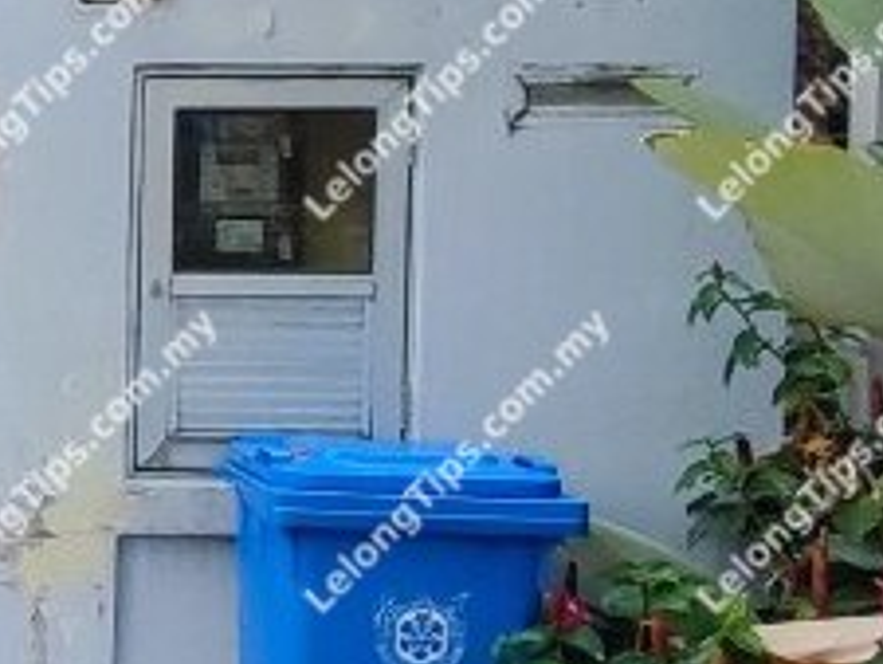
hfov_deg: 21.7
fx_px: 2118
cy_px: 20
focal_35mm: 83
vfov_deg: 17.4
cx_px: -196
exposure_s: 1/1106
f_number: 2.2
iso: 50
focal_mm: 1.65
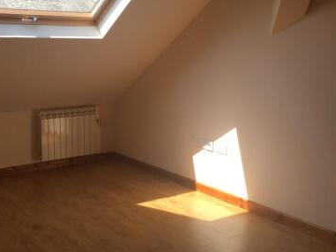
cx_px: 111
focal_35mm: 47
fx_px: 456
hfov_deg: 39.9
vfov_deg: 30.9
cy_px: 113
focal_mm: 4.15
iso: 25
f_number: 2.2
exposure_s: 1/348
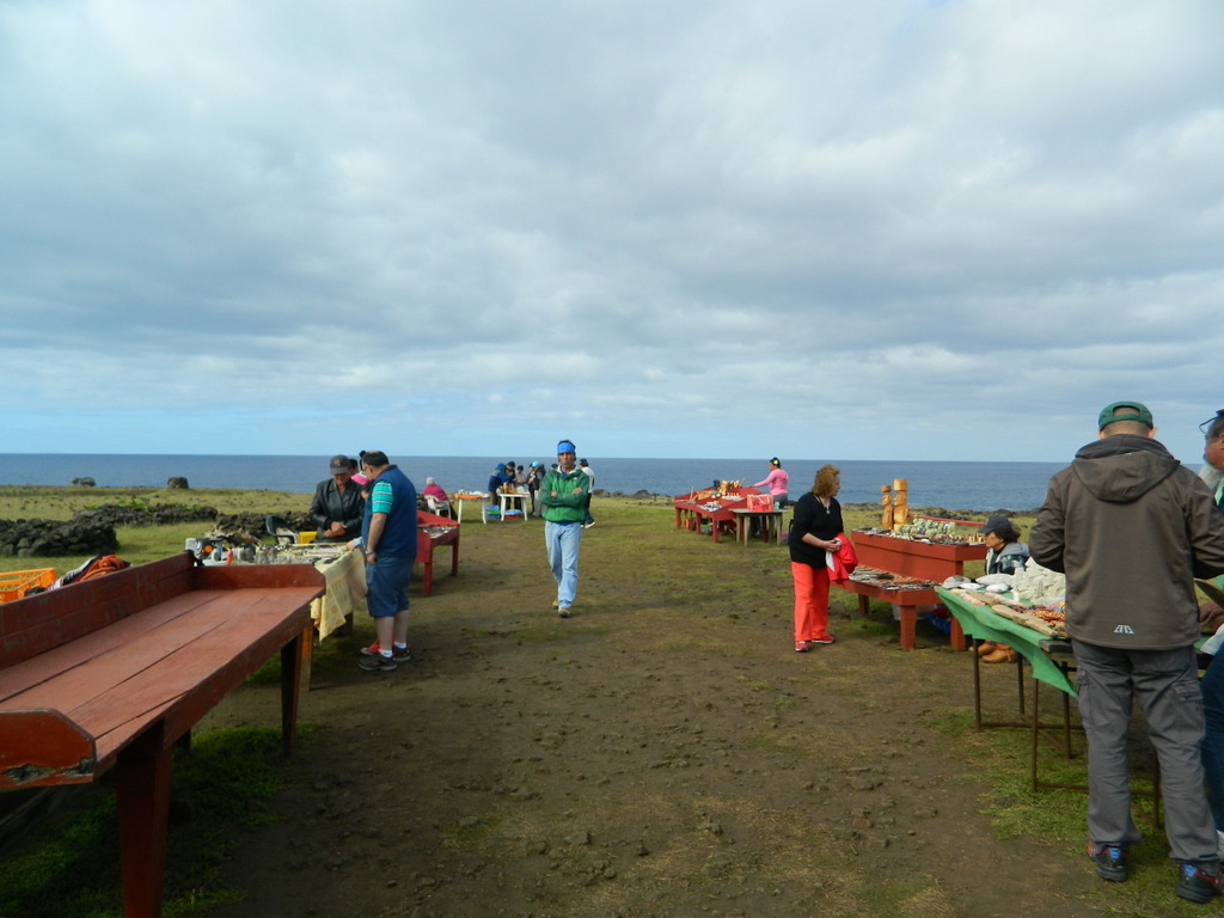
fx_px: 884
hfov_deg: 69.4
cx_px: 612
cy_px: 459
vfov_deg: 54.9
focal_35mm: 25
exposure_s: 1/800
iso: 80
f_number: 3.1
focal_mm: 4.5
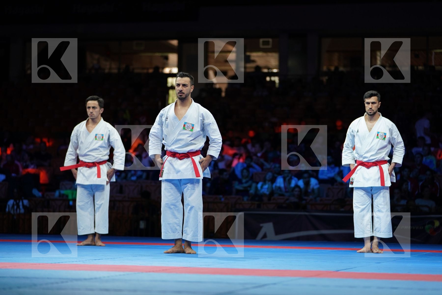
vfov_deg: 12.3
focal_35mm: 111
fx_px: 1363
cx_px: 221
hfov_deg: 18.4
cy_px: 148
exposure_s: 1/500
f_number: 2.8
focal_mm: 111
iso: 640
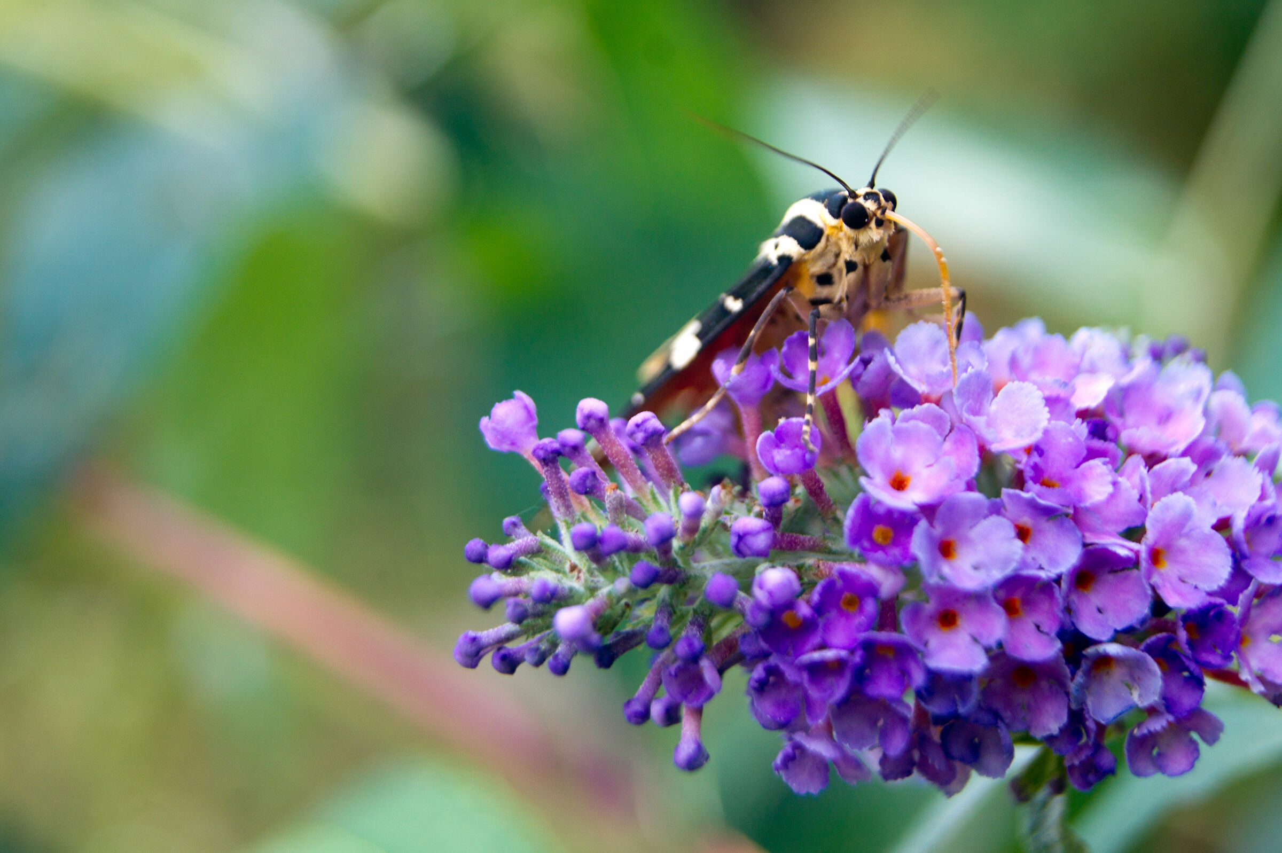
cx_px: 641
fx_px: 2936
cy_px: 426
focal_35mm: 82
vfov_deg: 16.5
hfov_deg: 24.6
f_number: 5.6
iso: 200
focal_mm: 55
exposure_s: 1/100
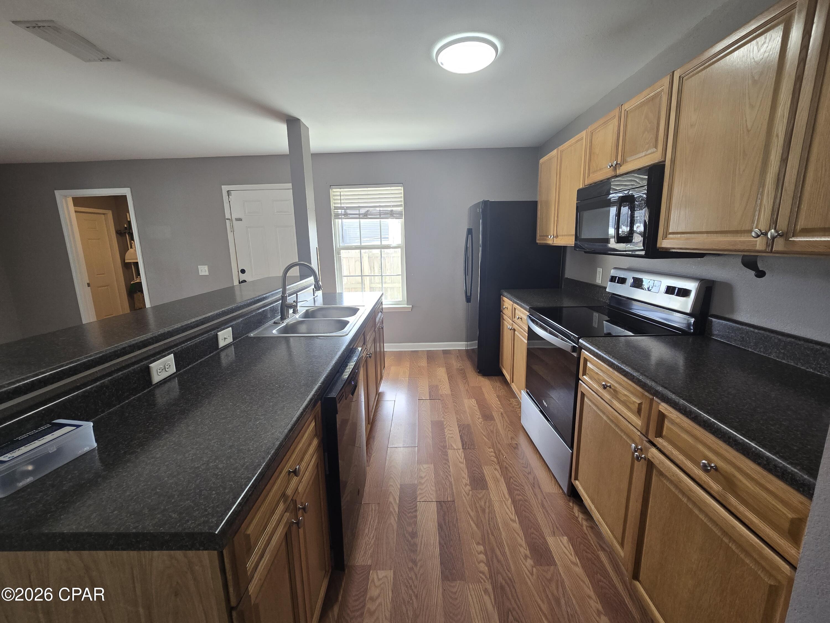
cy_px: 312
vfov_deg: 89.9
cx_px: 415
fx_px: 312
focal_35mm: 13
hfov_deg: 106.2
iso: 125
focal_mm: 2.2
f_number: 2.2
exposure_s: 1/60
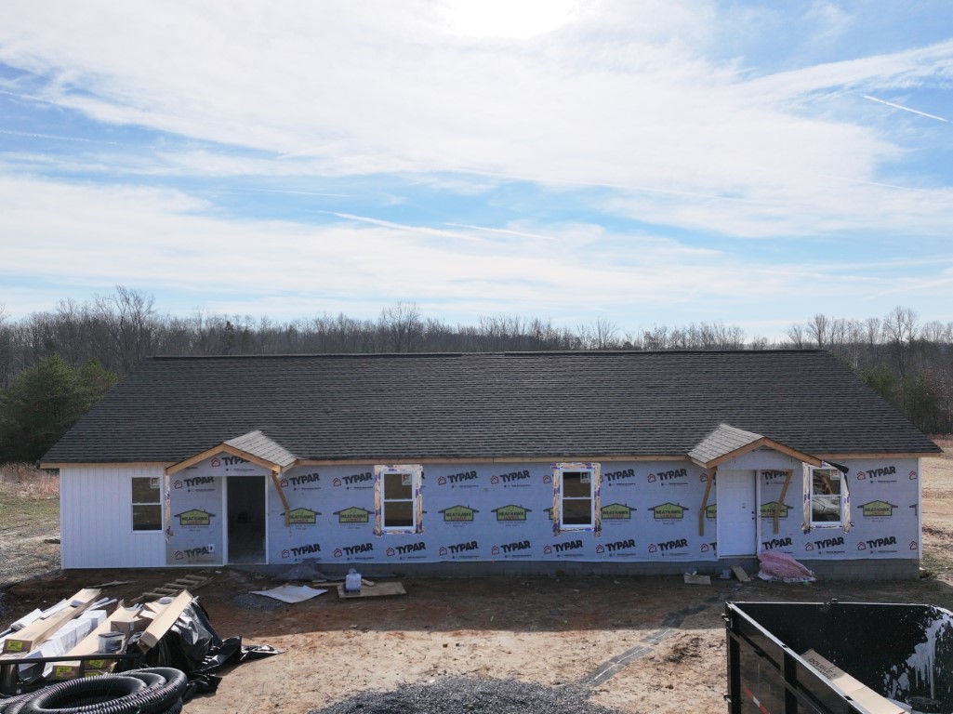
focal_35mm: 24
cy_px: 357
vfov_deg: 56.8
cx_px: 476
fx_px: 661
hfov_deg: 71.6
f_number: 2.8
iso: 420
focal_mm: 12.29
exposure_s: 1/6400
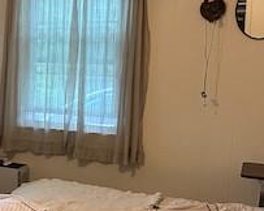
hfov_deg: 23.4
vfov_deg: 20.7
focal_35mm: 74
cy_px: 115
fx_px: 578
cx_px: -60
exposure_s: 1/40
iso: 800
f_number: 1.78
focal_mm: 6.86
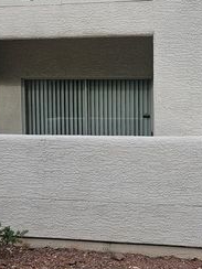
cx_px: 173
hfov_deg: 22.8
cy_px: 135
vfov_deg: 30.7
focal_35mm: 63
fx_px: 490
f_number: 1.8
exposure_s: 1/711
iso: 25
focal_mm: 5.4
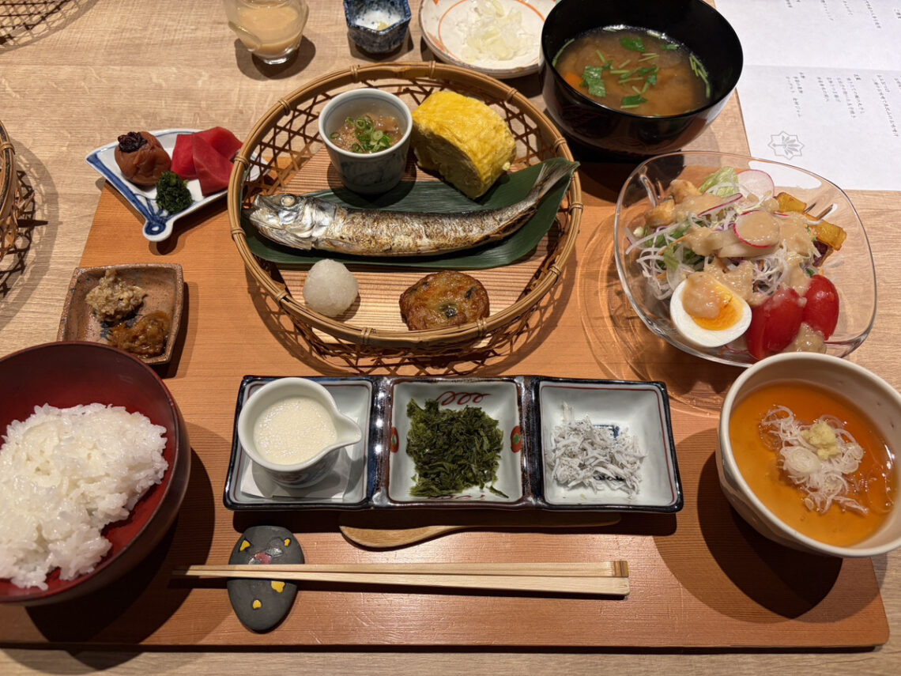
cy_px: 338
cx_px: 450
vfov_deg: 53.1
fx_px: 677
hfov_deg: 67.3
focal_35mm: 26
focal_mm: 5.96
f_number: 1.6
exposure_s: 1/60
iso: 100
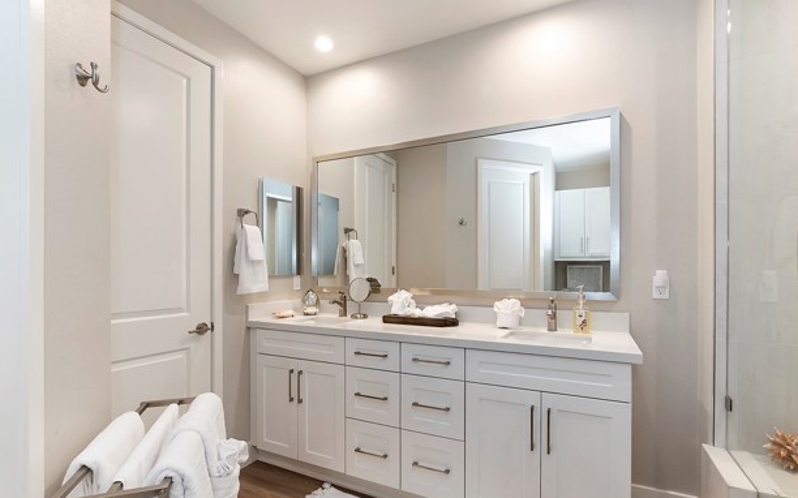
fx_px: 348
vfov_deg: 71.1
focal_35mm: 16
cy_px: 264
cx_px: 408
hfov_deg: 97.8
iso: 400
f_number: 8
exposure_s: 1/30
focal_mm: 10
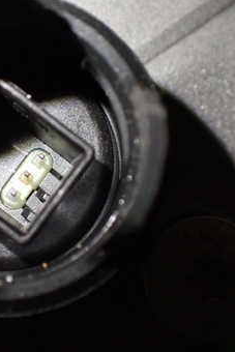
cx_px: 40
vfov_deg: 36.2
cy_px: 165
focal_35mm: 55
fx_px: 538
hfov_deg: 24.2
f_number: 2.3
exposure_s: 1/125
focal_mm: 5.4
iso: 640
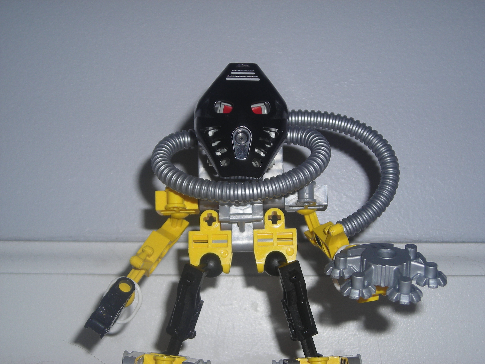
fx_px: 911
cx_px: 242
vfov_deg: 22.6
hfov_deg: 29.8
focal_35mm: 65
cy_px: 182
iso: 50
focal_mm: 10.8
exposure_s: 1/120
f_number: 3.9
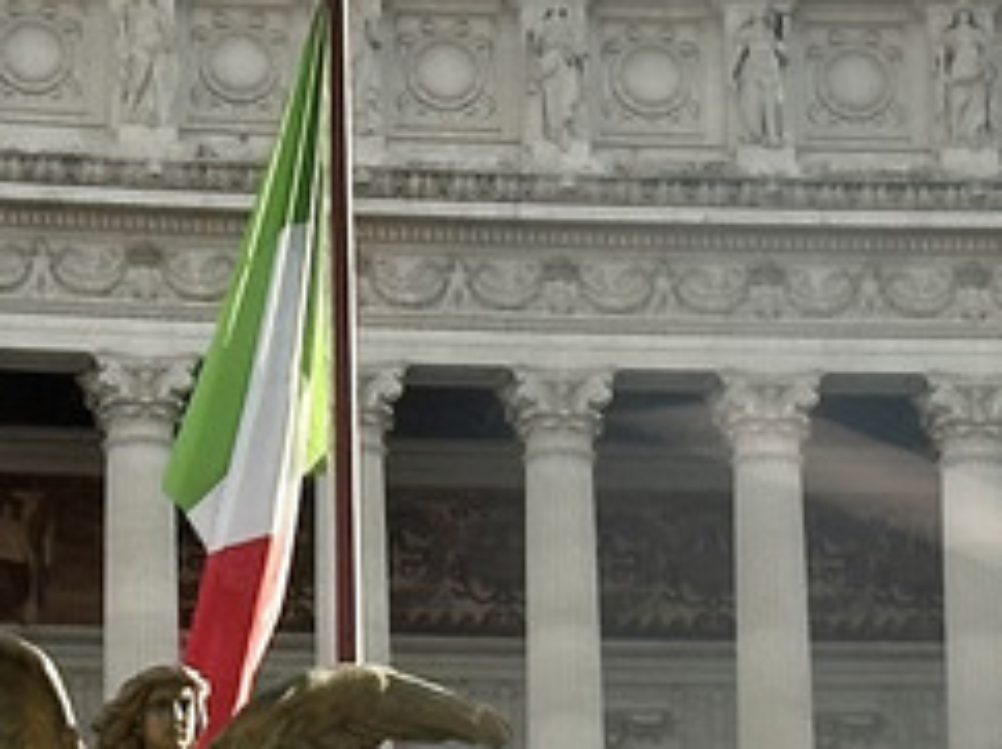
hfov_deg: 6.7
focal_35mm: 298
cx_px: 493
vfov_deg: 5.0
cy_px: 72
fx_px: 8617
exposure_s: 1/911
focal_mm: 6.86
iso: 64
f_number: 1.78
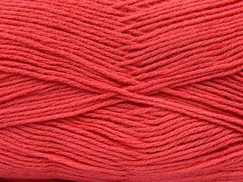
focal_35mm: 44
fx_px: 309
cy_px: 91
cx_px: 122
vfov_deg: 32.8
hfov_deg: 43.0
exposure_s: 1/48.4
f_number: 2.8
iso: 200
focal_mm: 8.96
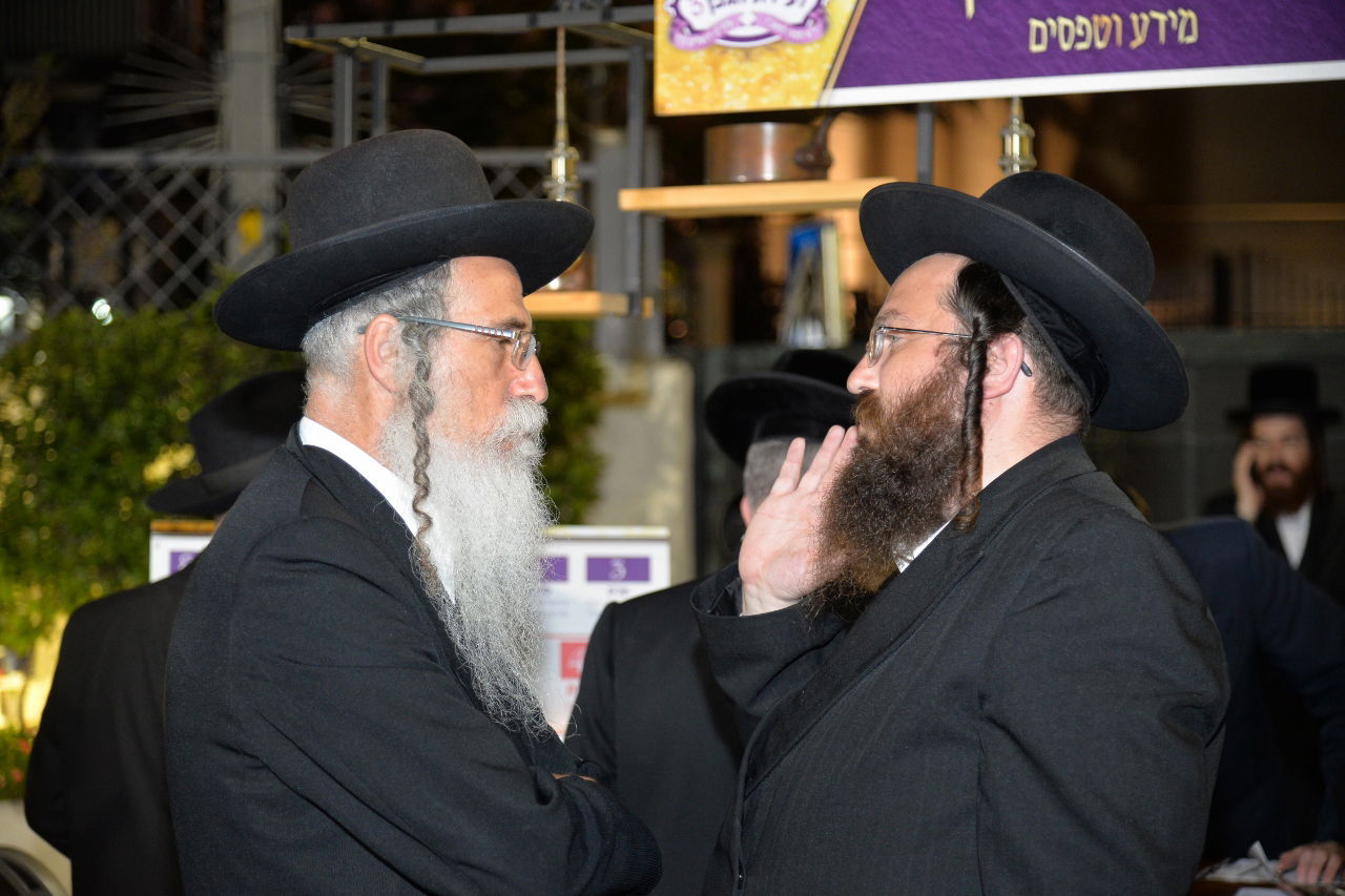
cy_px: 448
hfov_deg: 23.9
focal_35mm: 85
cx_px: 672
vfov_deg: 16.1
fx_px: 3175
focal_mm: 85
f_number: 4
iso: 2000
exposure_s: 1/100
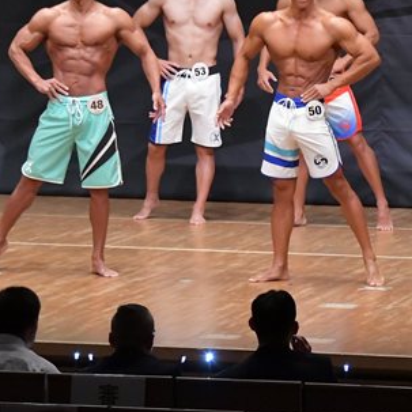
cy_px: 128
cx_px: 373
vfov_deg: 5.4
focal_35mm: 326
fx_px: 4390
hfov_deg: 5.4
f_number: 5.6
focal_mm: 100
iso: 6400
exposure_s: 1/400
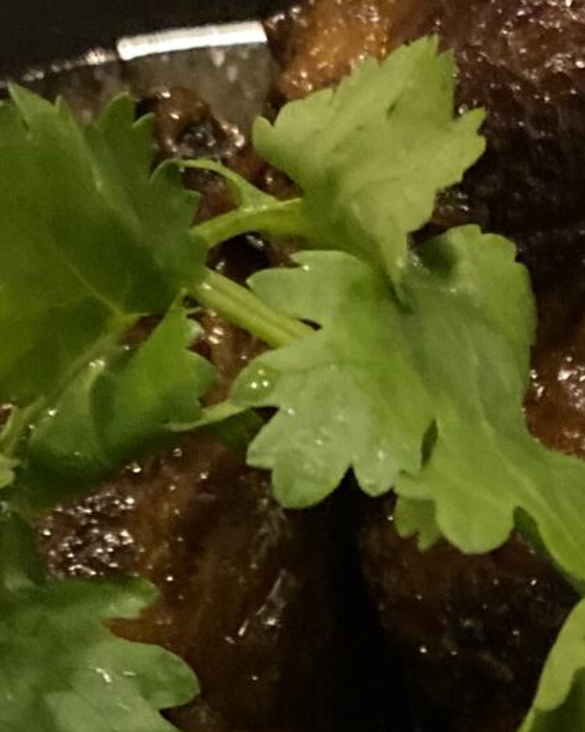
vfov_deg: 14.7
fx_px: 2705
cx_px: 537
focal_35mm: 125
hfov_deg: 12.2
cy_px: 947
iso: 1000
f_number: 1.8
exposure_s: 1/20
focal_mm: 4.25
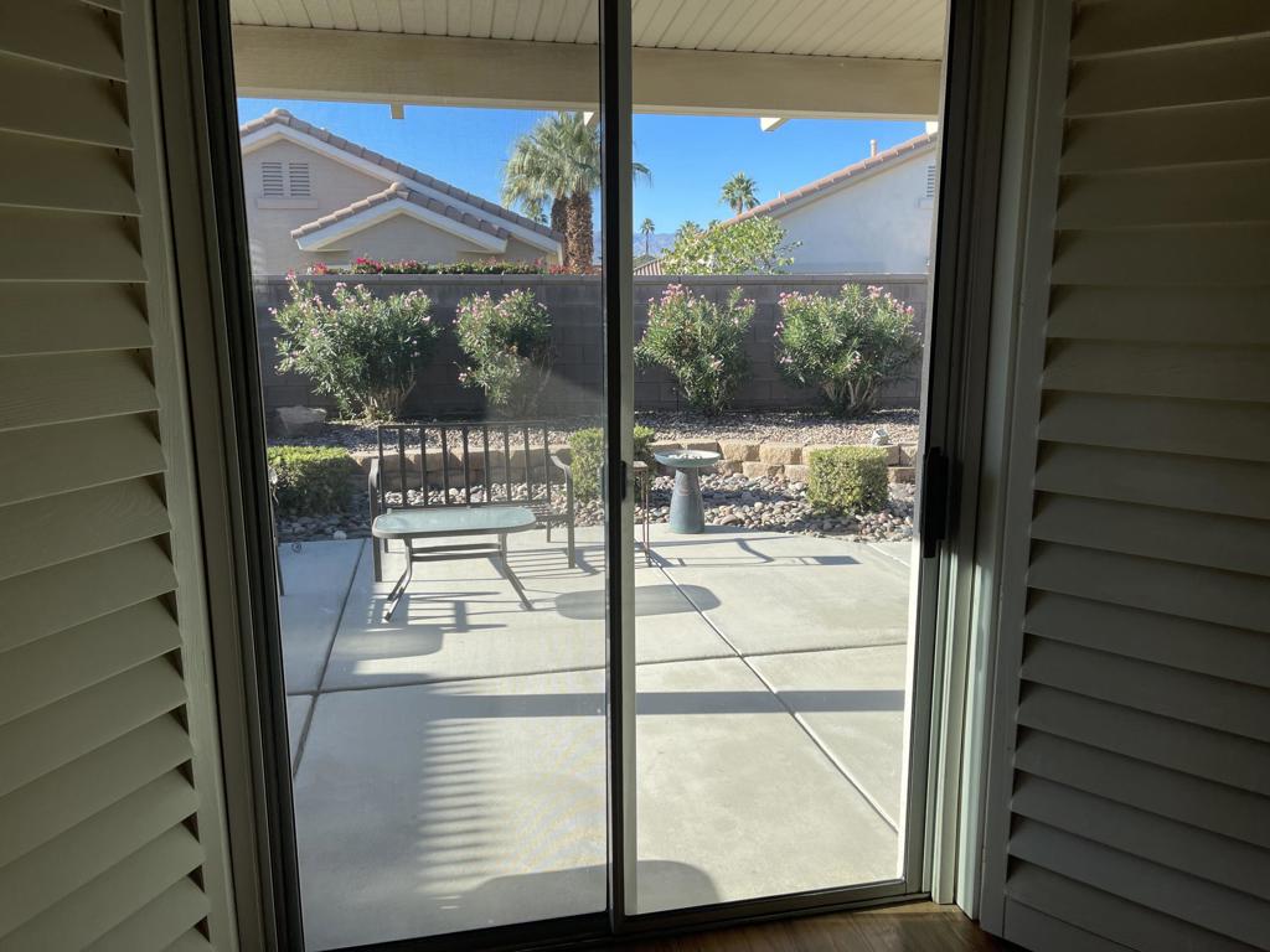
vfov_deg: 54.9
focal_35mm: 25
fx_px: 917
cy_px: 476
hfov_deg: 69.4
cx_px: 635
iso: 32
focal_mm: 5.1
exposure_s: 1/1212
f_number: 1.6
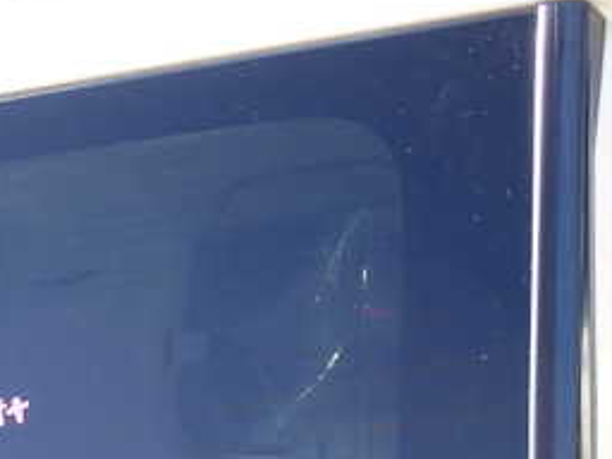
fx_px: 1821
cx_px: 57
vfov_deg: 14.2
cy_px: 426
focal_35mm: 103
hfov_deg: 18.7
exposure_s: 1/100
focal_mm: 7.84
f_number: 4
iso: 100
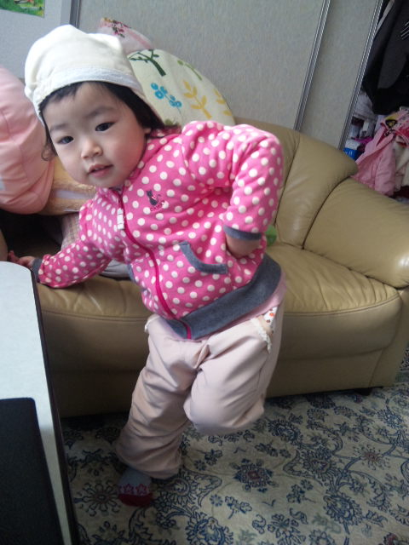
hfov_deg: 48.2
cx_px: 204
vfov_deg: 61.7
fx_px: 457
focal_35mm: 29
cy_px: 272
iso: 113
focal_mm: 4.82
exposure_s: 1/50
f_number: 2.8
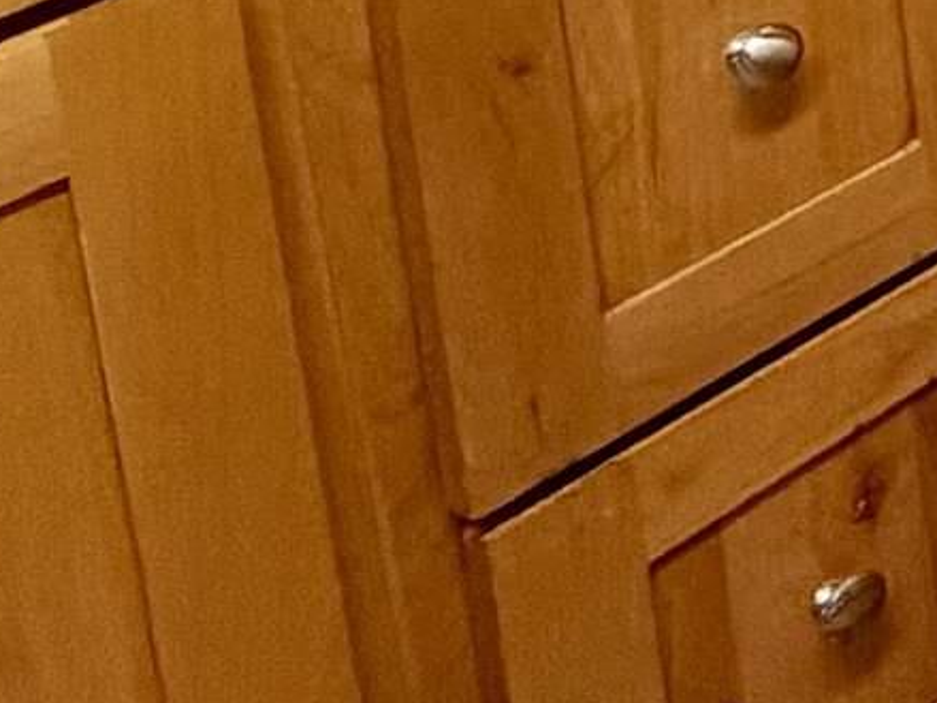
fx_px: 2652
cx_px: 2700
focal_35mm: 98
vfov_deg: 11.8
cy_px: -1068
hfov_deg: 11.9
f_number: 2.2
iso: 250
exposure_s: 1/60
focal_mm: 2.22
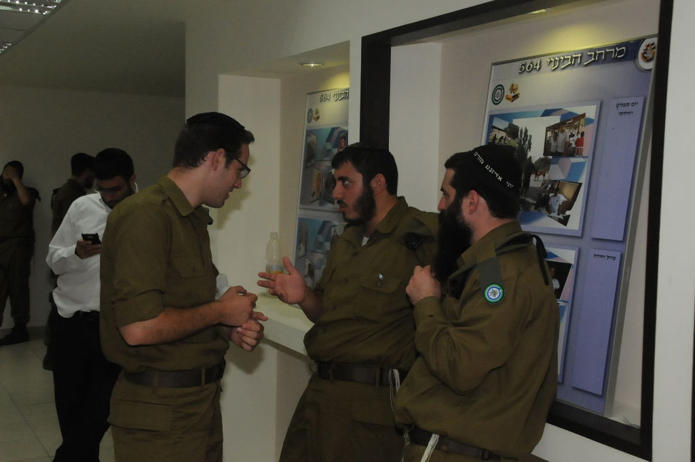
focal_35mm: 48
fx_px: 925
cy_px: 231
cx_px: 348
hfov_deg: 41.2
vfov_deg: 28.0
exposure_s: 1/250
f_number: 9
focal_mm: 32
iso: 2000
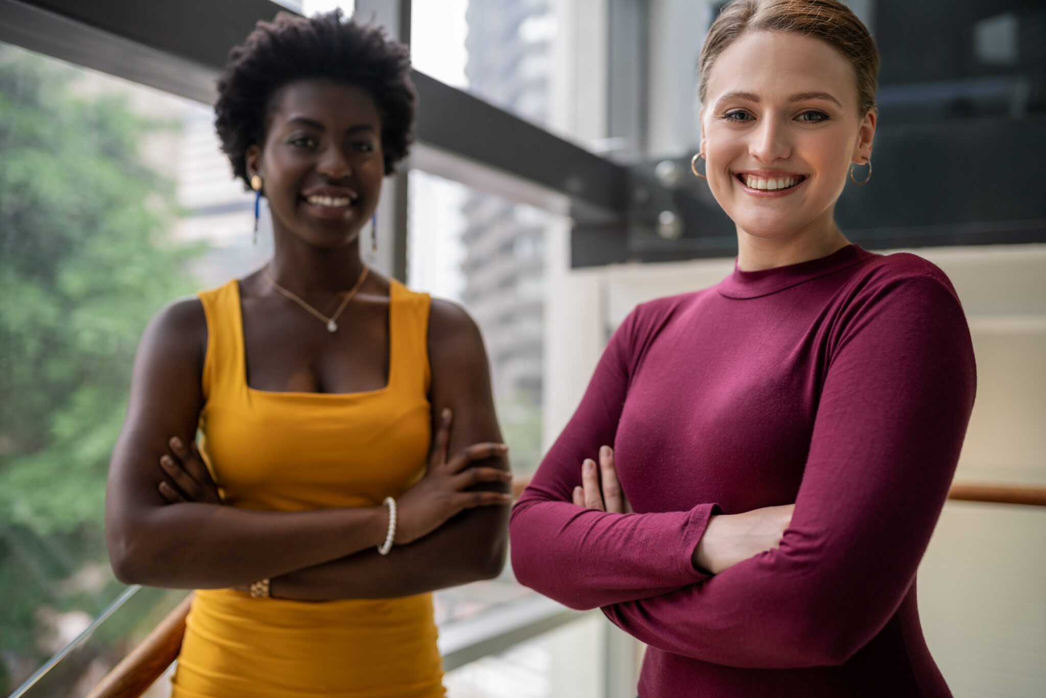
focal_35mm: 35
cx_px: 523
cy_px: 349
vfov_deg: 37.9
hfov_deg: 54.4
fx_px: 1017
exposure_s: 1/160
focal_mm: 35
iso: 320
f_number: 1.8
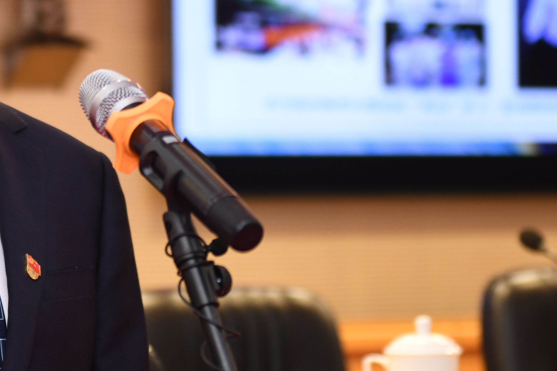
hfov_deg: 11.1
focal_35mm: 185
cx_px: 68
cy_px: 110
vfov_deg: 7.4
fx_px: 2862
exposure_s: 1/160
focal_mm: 70
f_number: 2.8
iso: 1000
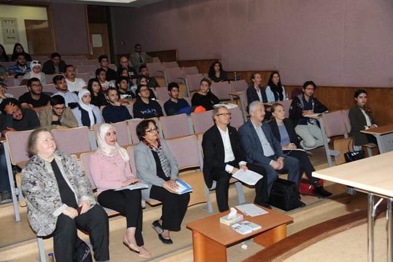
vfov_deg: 35.0
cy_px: 131
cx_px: 196
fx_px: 415
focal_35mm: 38
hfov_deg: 50.7
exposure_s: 1/125
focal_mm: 38
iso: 220
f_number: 4
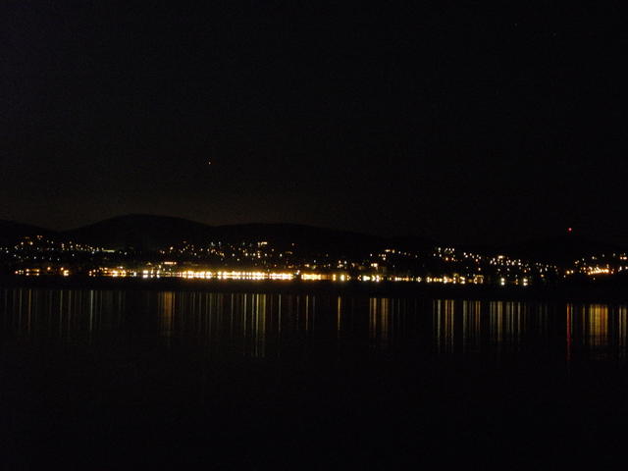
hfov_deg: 20.2
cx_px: 314
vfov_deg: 15.2
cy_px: 236
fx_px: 1760
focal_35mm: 97
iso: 400
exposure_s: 4
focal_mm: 17.34
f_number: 4.1
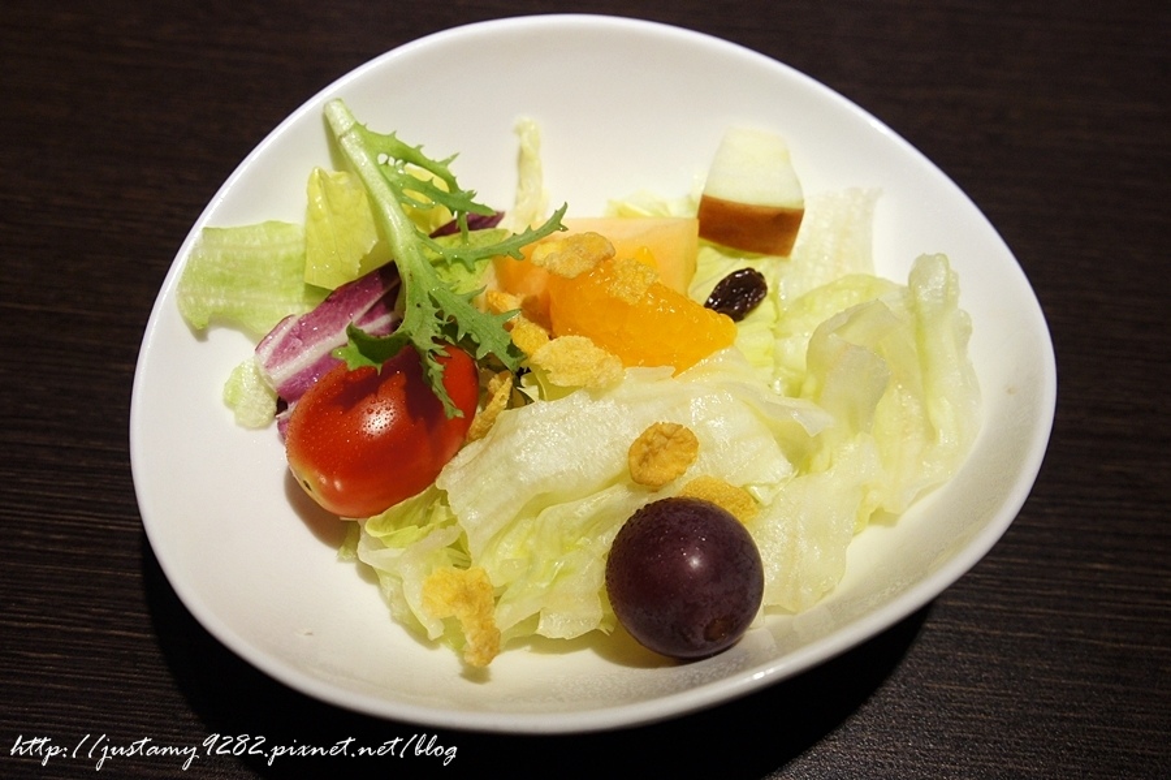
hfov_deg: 51.3
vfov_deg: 35.5
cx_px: 586
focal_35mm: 38
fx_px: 1219
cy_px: 390
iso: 1250
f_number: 6.3
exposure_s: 1/40
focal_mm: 25
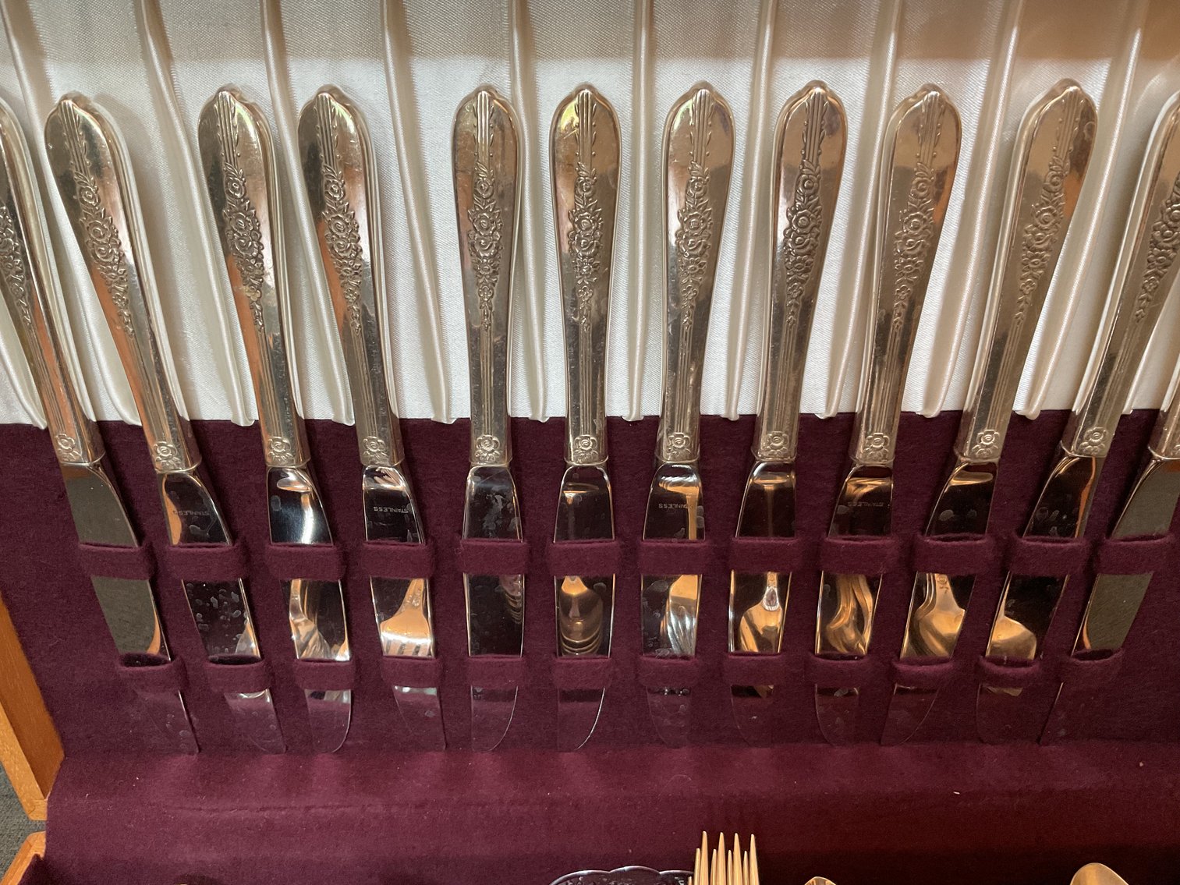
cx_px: 590
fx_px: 989
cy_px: 442
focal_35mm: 29
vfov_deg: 48.2
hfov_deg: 61.7
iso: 125
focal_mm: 3
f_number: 1.8
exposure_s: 1/50
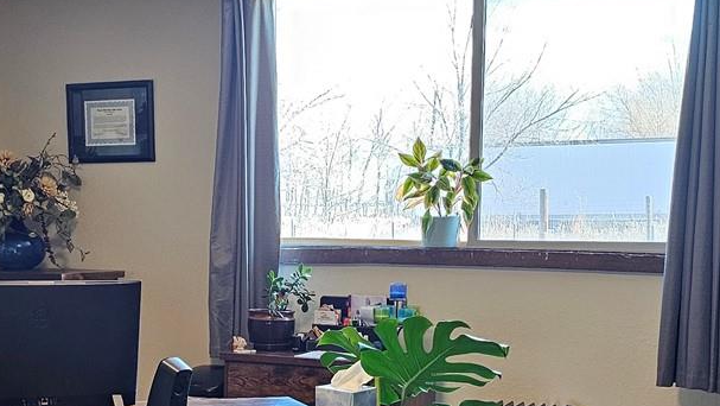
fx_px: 1261
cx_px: 199
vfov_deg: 18.1
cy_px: 319
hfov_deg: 31.4
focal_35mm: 66
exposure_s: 1/120
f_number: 1.7
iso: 250
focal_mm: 6.3
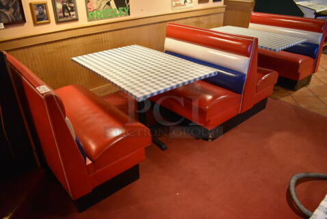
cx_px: 164
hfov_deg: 67.3
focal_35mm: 27
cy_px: 110
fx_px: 246
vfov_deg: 48.1
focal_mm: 18
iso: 6400
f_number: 3.5
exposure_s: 1/125
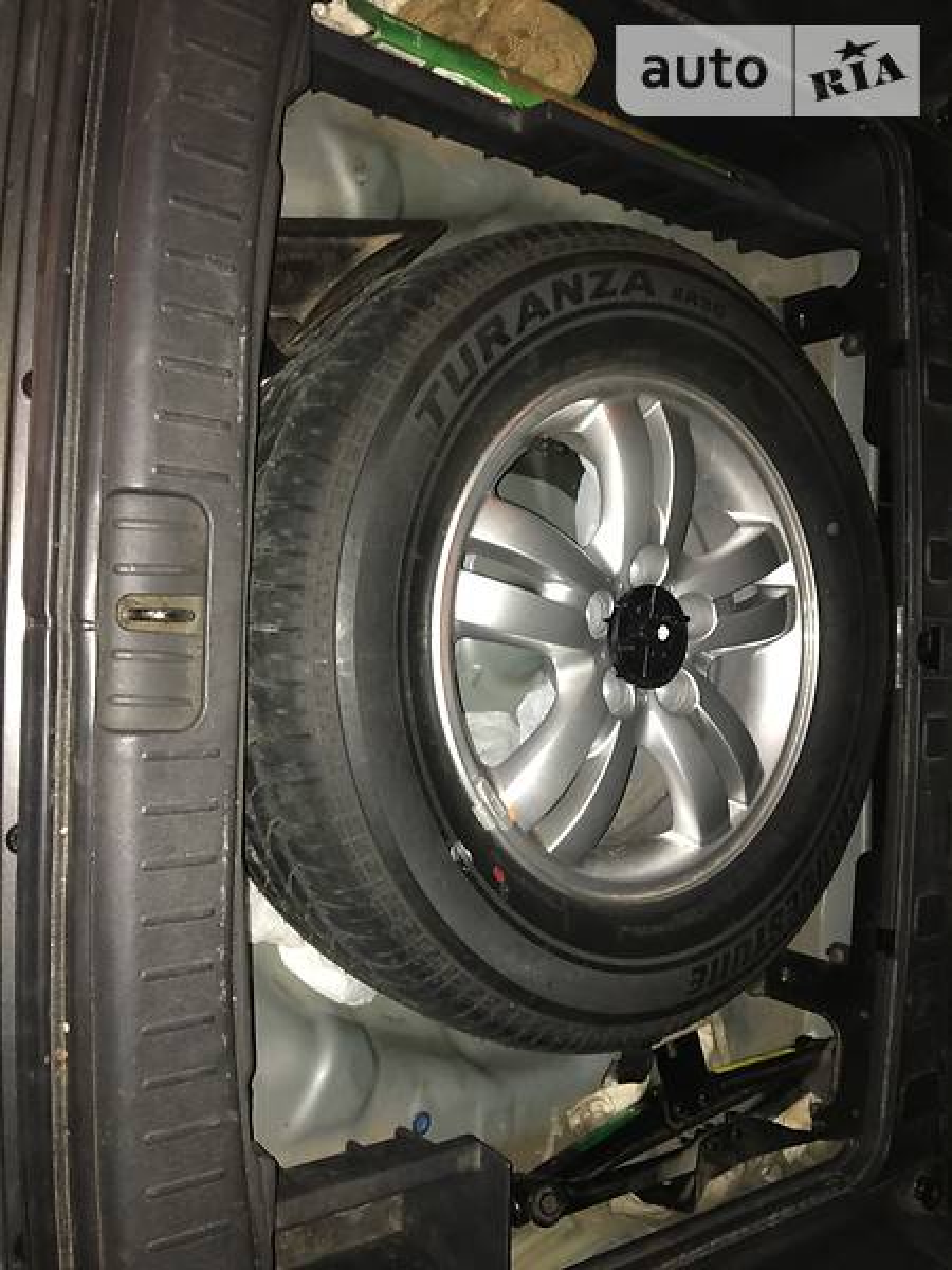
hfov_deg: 48.2
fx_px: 1063
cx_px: 476
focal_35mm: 29
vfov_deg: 61.7
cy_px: 635
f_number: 2.2
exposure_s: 1/17
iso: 160
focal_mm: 4.2
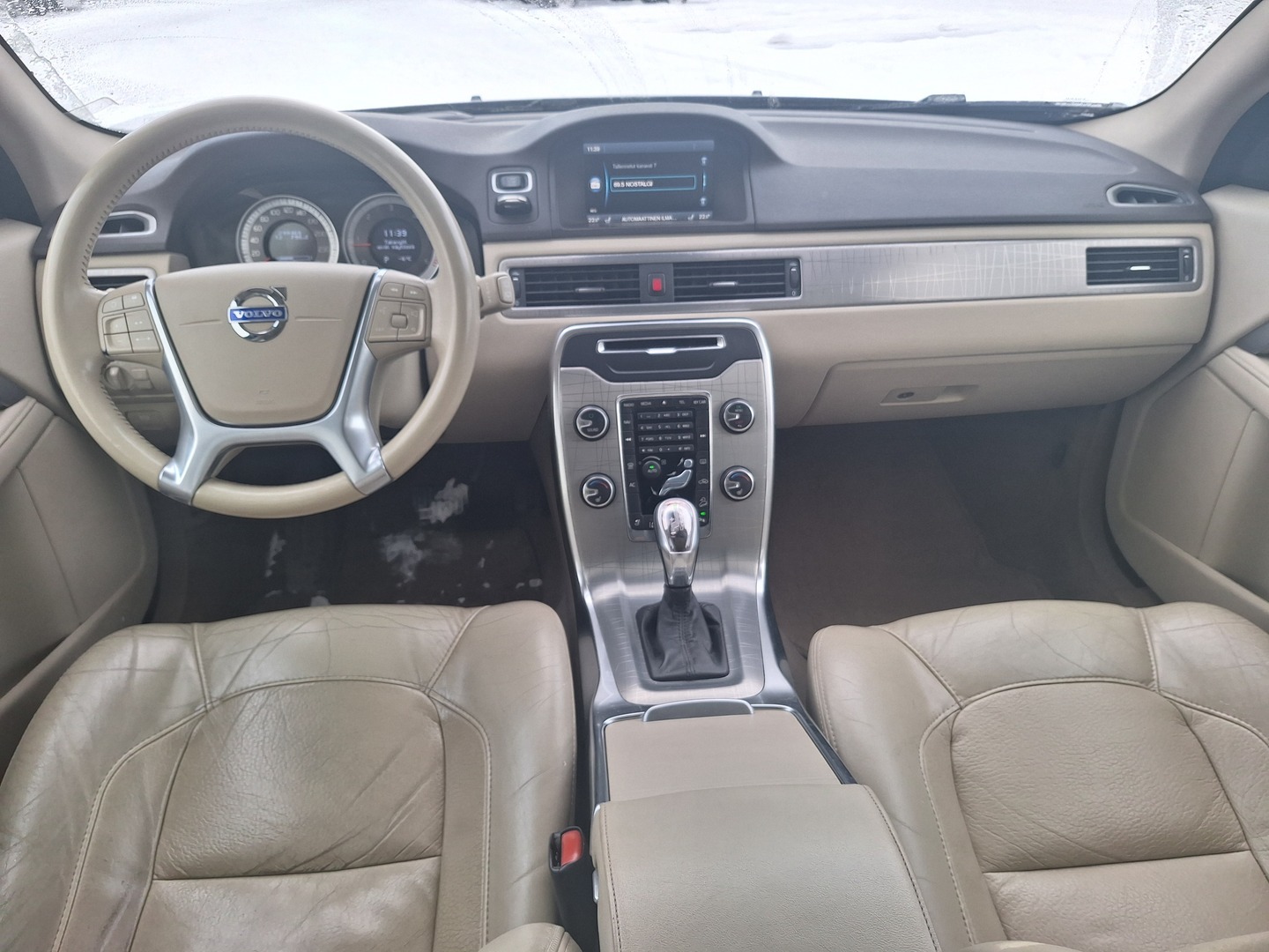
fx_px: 843
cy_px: 476
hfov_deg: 73.9
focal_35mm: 23
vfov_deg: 58.9
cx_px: 634
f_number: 1.8
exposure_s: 1/140
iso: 40
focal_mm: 5.54
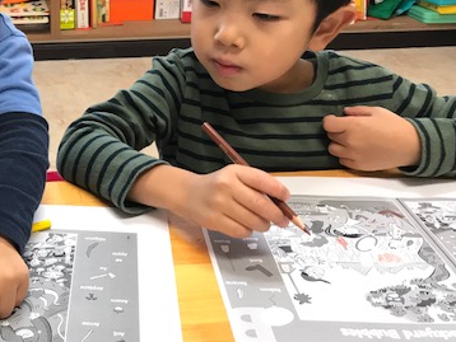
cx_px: 57
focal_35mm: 50
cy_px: 69
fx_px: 659
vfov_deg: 28.5
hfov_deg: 36.1
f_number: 1.8
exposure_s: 1/25
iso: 40
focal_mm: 3.99
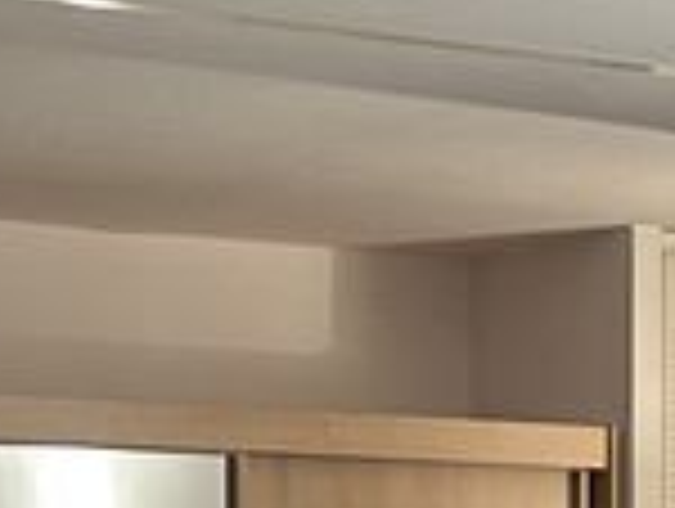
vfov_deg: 8.0
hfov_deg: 11.3
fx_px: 3379
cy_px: 1151
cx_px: 594
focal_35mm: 173
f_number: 1.5
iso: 200
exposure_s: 1/50
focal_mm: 5.7
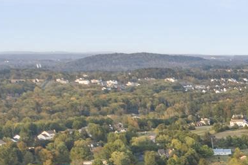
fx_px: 805
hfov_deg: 13.6
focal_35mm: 117
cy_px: 374
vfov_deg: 10.4
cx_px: 560
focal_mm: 8.38
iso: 100
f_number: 2.8
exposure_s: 1/180
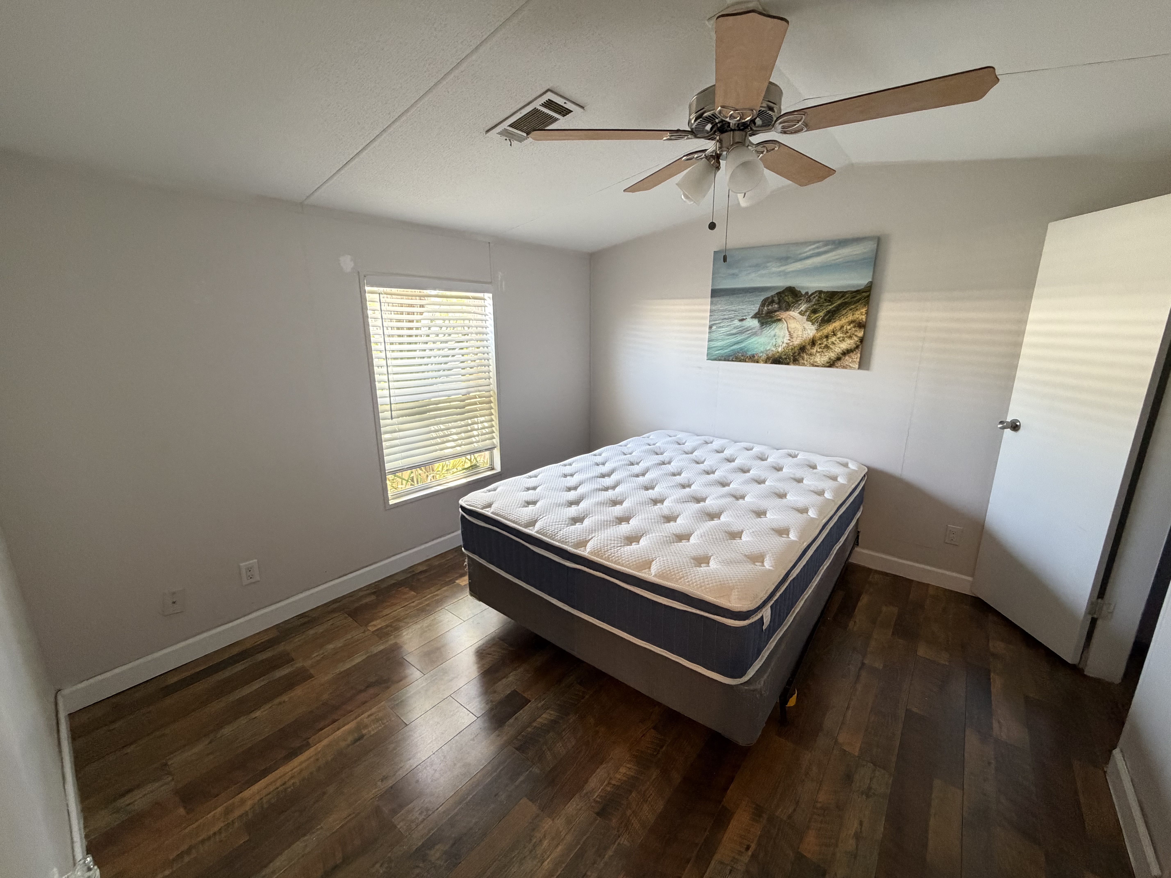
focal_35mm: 14
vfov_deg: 85.7
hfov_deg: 102.1
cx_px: 586
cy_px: 439
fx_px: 474
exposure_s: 1/60
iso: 400
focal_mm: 2.22
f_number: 2.2
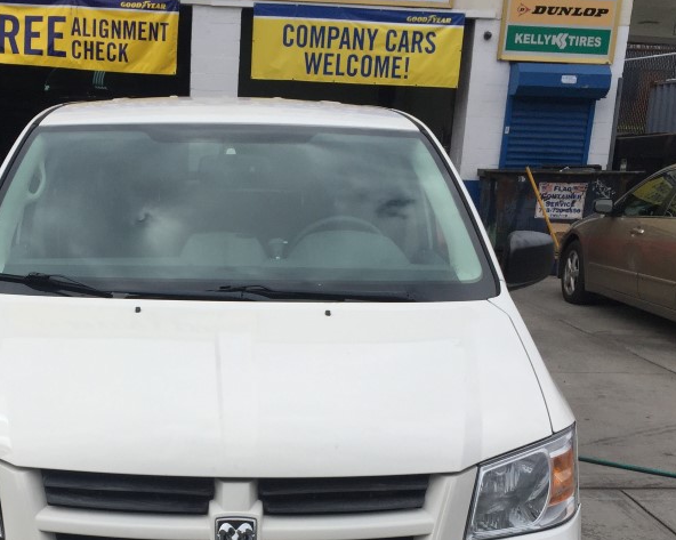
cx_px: 215
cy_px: 428
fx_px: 980
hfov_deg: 37.6
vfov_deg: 30.1
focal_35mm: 49
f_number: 2.2
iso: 32
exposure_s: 1/2326
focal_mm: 4.15
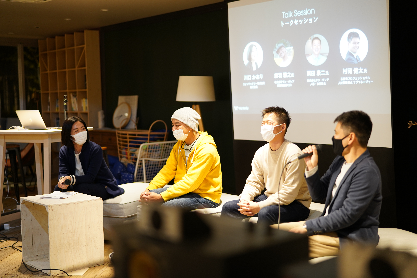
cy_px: 139
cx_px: 208
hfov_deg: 39.6
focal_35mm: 50
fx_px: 579
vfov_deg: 27.0
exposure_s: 1/50
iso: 320
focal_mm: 50
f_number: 1.4
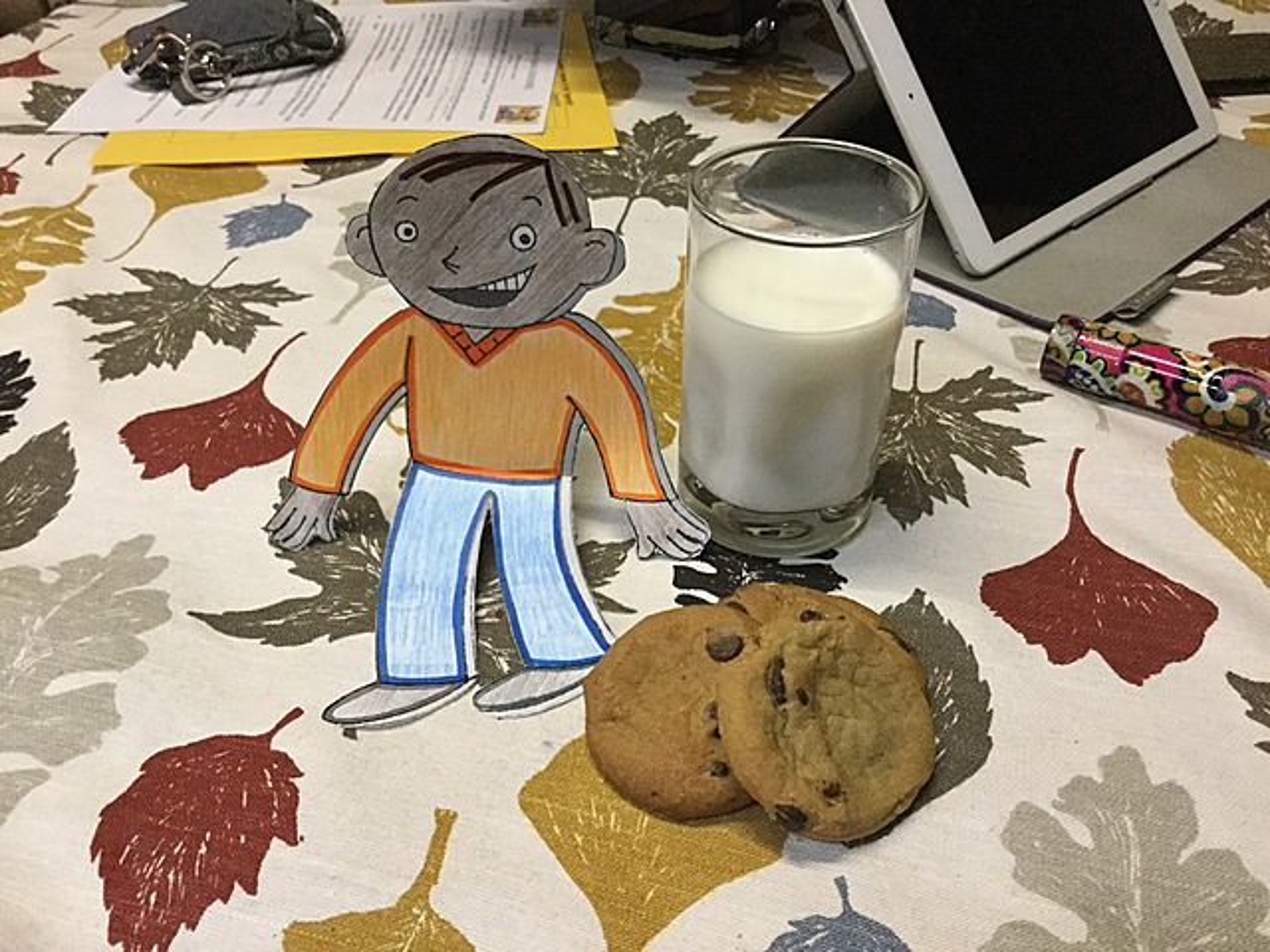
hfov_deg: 58.4
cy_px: 476
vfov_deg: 45.4
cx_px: 635
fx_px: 1137
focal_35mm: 31
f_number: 2.4
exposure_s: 1/30
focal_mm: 3.3
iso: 250
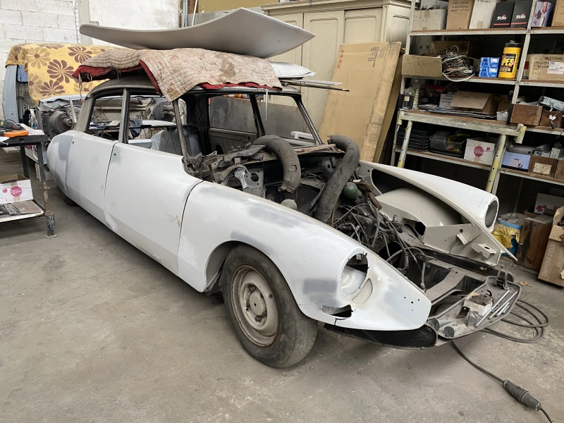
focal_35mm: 26
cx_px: 282
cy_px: 212
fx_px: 424
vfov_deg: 53.1
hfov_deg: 67.3
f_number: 1.8
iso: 125
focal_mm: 4.25
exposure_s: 1/61
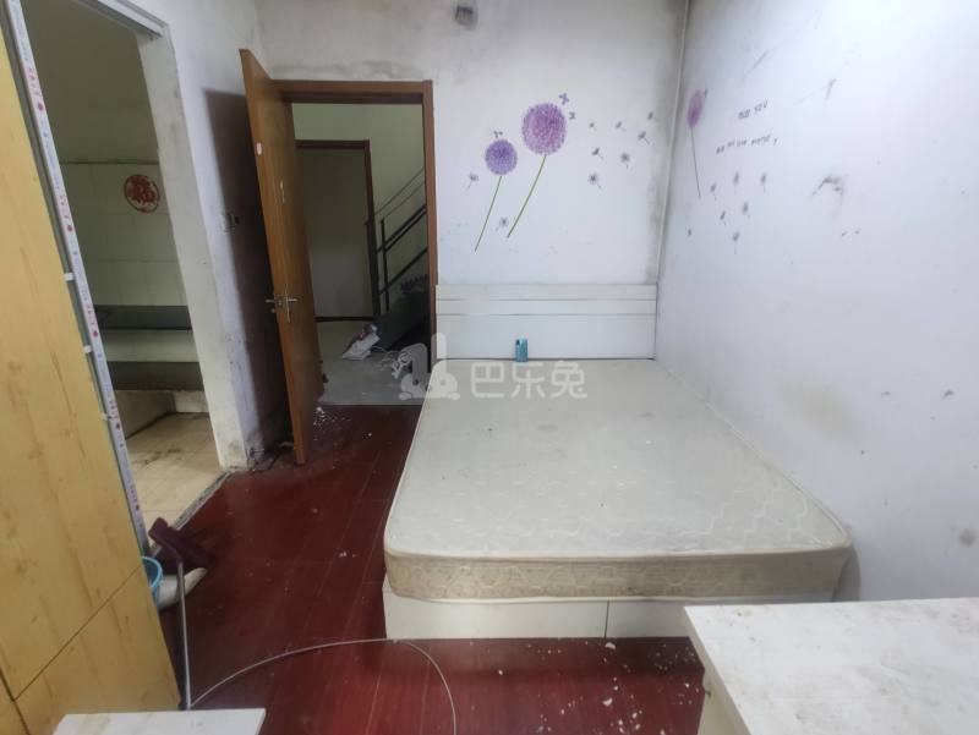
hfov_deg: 98.1
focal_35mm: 15
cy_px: 368
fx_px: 424
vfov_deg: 81.8
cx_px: 490
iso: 1104
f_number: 2.2
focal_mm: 2.25
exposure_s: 1/33
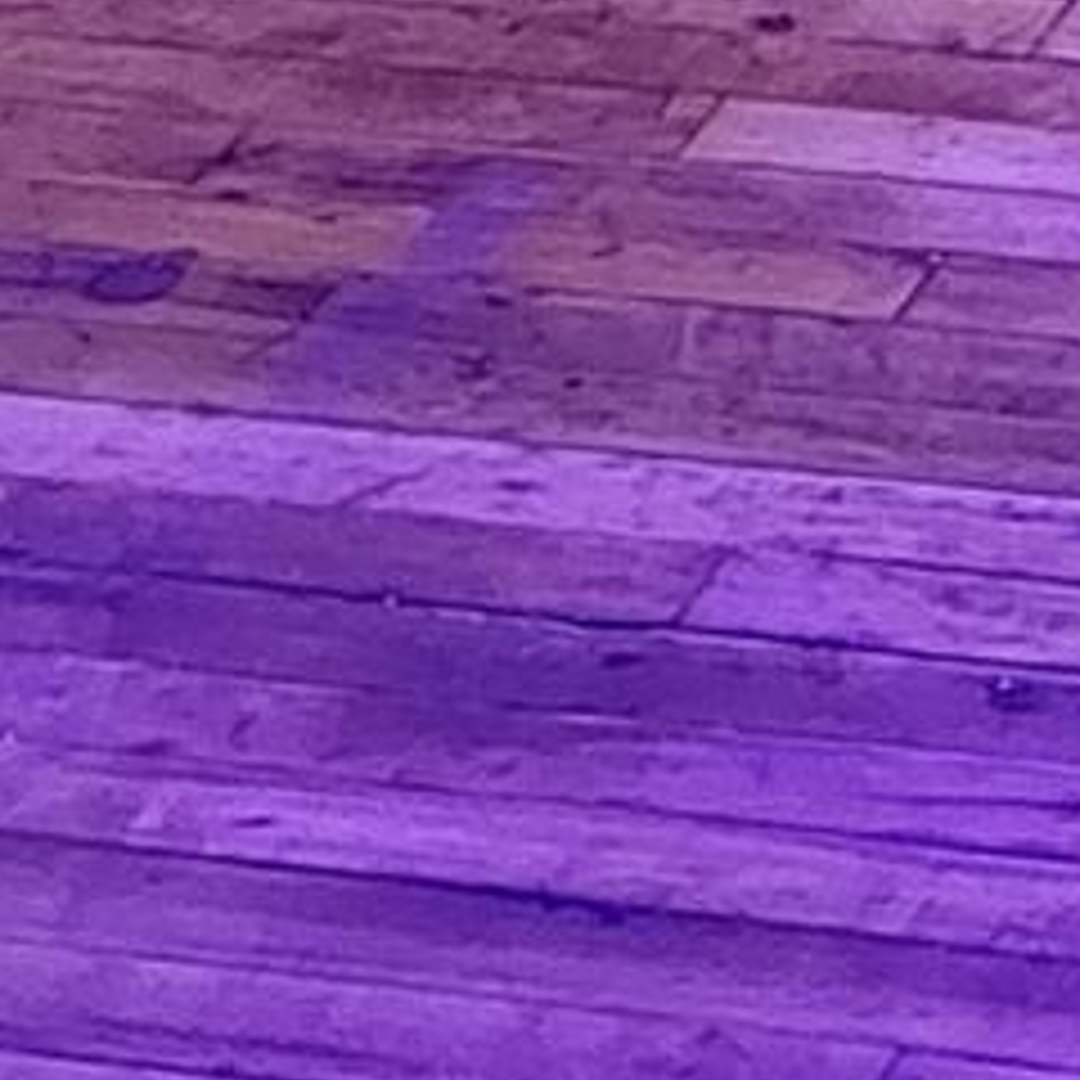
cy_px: -1850
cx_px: 2412
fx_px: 5824
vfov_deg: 9.1
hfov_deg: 9.6
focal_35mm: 165
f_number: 1.8
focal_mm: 5.23
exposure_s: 1/24
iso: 1000
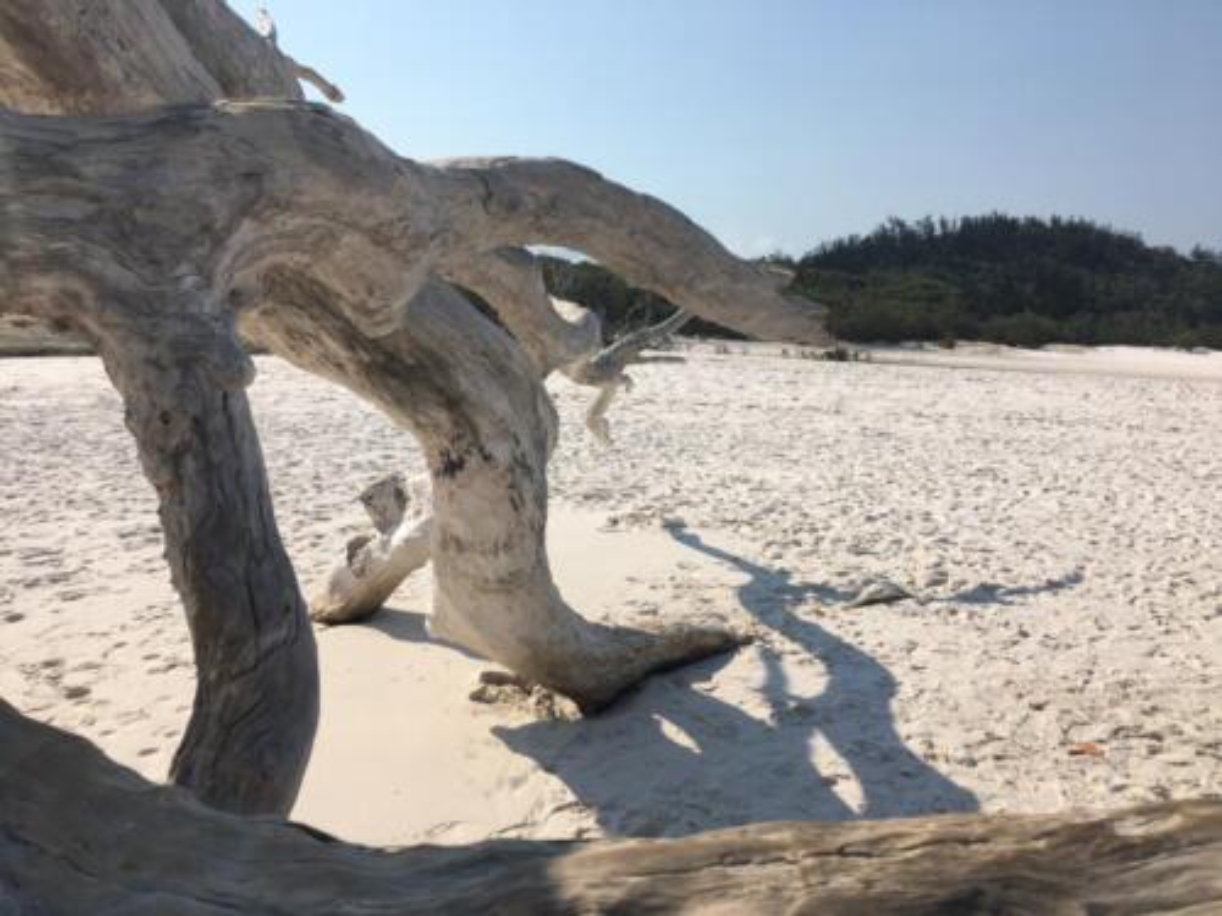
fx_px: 1024
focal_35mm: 29
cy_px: 458
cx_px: 611
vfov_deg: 48.2
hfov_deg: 61.7
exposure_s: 1/3077
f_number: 2.2
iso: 25
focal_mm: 4.15
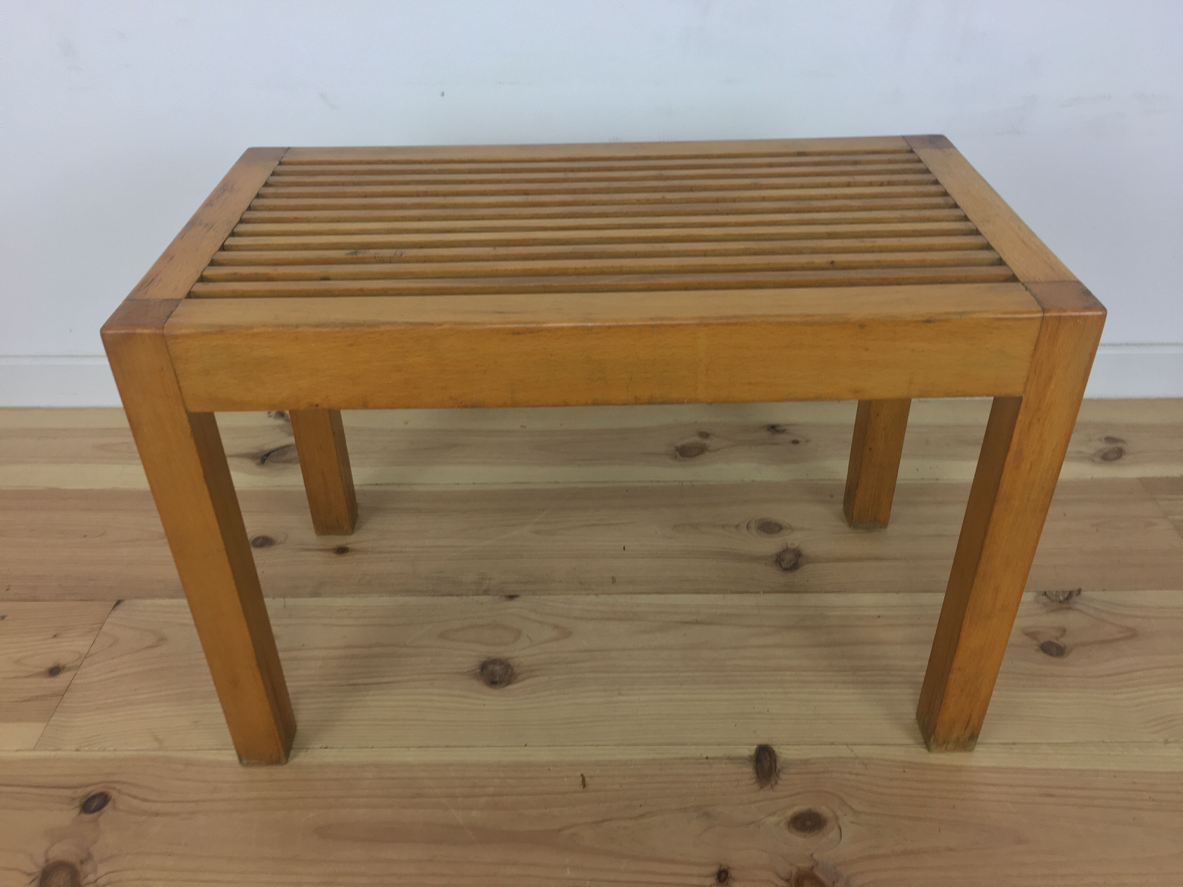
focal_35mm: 29
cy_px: 444
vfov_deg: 48.2
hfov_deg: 61.7
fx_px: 991
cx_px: 592
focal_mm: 4.15
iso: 25
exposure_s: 1/33
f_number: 2.2
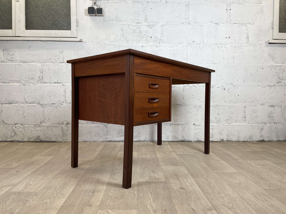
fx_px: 215
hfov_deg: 67.3
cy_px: 107
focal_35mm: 26
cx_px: 143
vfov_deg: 53.1
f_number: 1.6
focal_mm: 4.2
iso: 40
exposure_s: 1/100
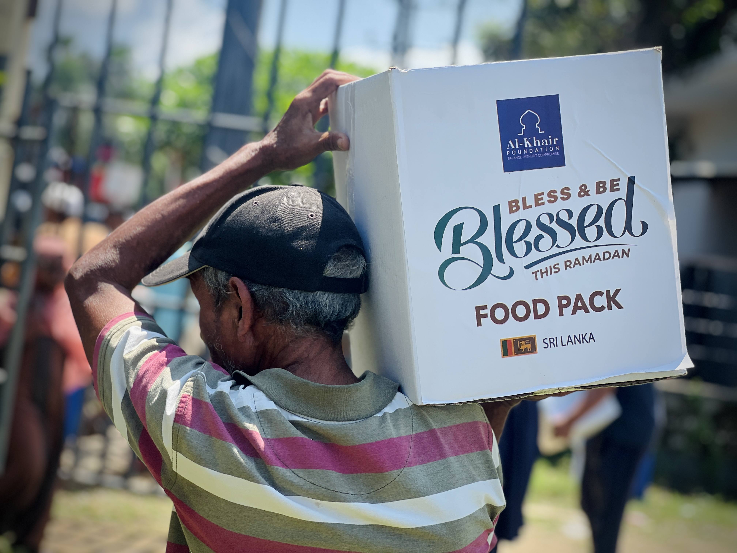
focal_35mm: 77
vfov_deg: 19.1
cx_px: 368
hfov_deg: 25.3
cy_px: 276
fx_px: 1639
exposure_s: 1/357
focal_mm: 9
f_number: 2.8
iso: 32
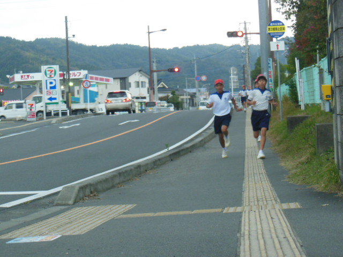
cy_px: 128
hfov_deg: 18.4
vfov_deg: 13.8
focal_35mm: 107
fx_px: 1060
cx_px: 172
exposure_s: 1/100
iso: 400
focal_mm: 19.1
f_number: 5.7
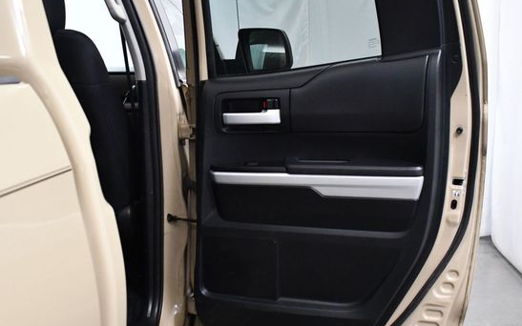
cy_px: 194
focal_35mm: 43
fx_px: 612
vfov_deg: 29.8
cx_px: 244
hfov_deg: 46.2
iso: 2800
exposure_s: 1/125
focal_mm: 18
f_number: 3.5
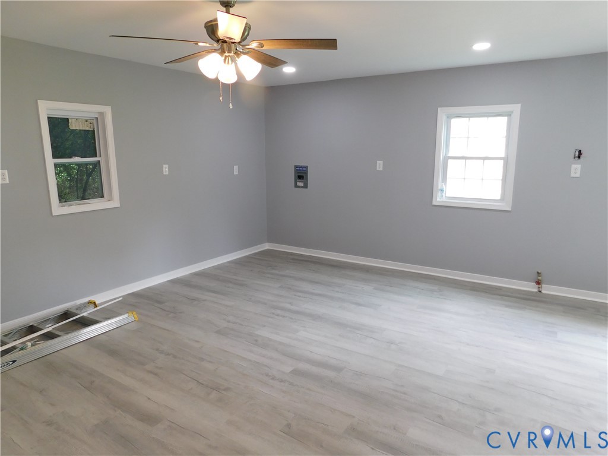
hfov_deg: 73.9
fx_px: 404
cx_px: 304
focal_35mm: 23
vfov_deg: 58.9
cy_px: 228
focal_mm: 4
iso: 140
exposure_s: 1/30
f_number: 3
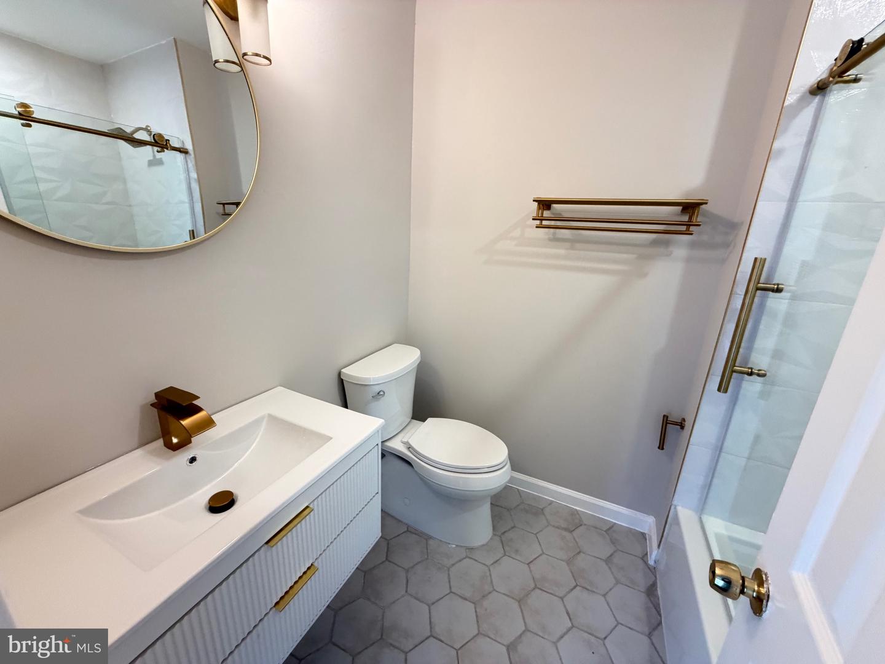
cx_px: 442
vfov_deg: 85.7
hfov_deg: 102.1
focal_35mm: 14
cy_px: 332
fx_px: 358
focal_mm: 2.22
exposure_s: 1/60
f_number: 2.2
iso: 400
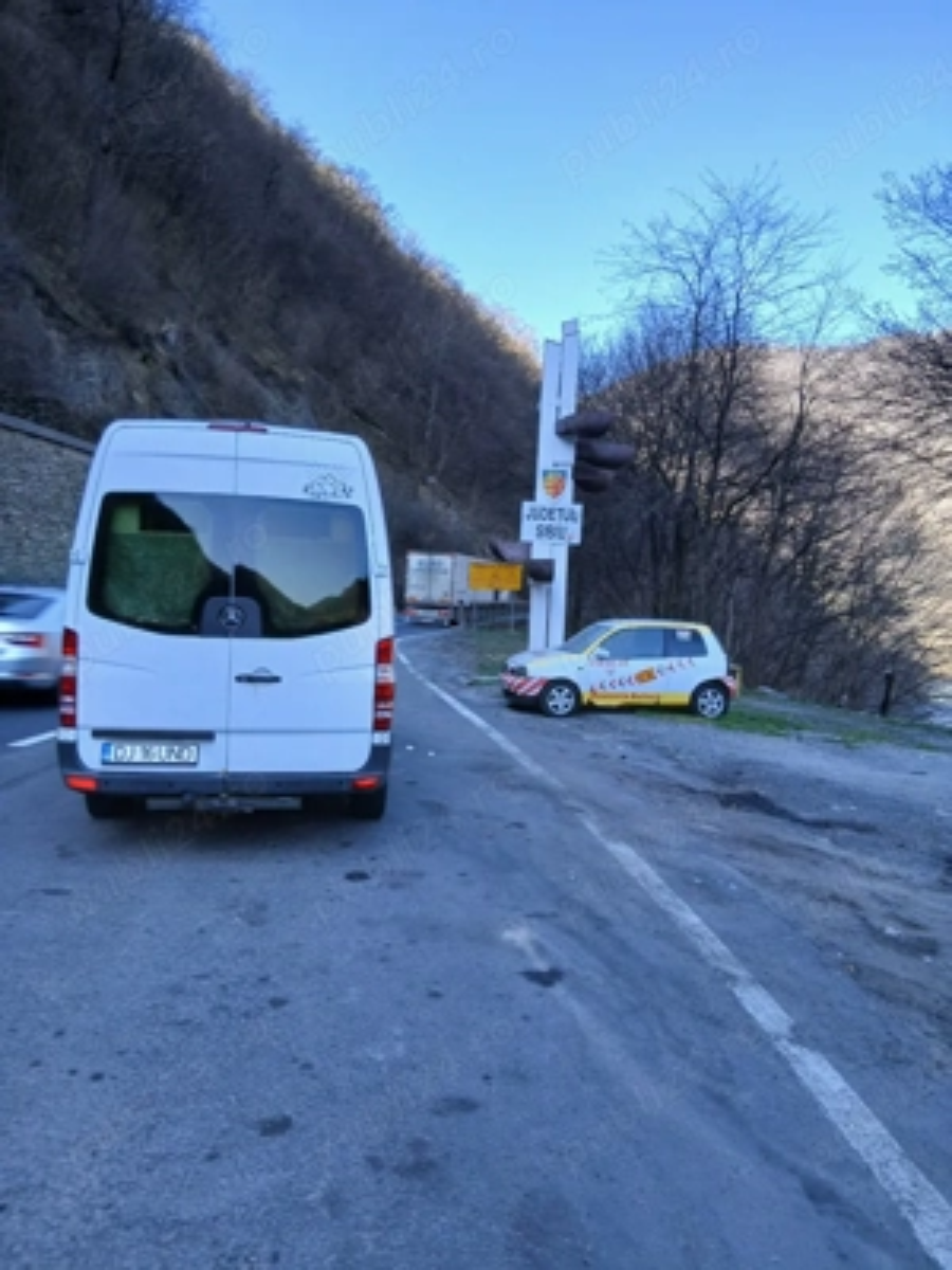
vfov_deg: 67.3
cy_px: 635
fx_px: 953
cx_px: 476
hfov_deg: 53.1
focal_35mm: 26
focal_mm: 3.98
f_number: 1.8
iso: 20
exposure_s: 1/101
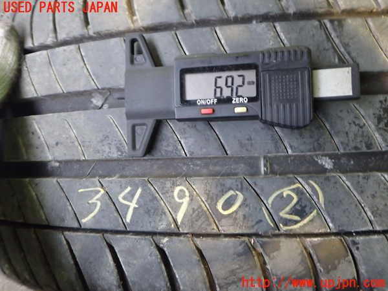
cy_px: 146
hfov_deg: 60.0
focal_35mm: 30
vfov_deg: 46.8
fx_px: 336
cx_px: 194
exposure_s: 1/30
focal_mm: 5.4
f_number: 2.3
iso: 640
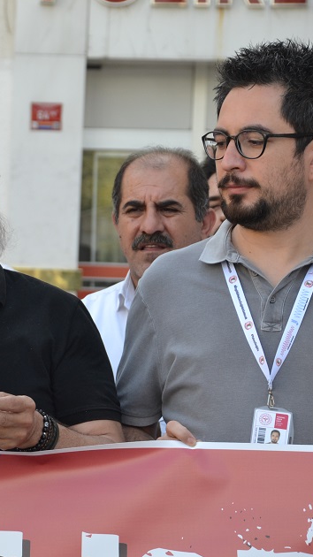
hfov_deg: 6.8
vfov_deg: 12.1
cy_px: 278
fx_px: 2625
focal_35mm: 178
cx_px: -54
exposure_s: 1/200
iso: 400
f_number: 5.3
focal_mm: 75
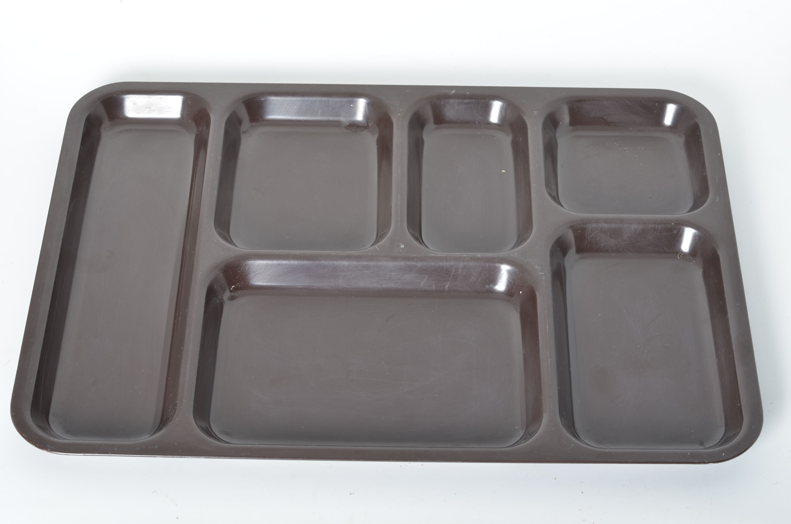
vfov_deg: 18.1
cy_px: 262
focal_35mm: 75
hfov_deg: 27.0
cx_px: 396
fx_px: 1645
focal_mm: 50
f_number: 11
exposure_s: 1/125
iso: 100
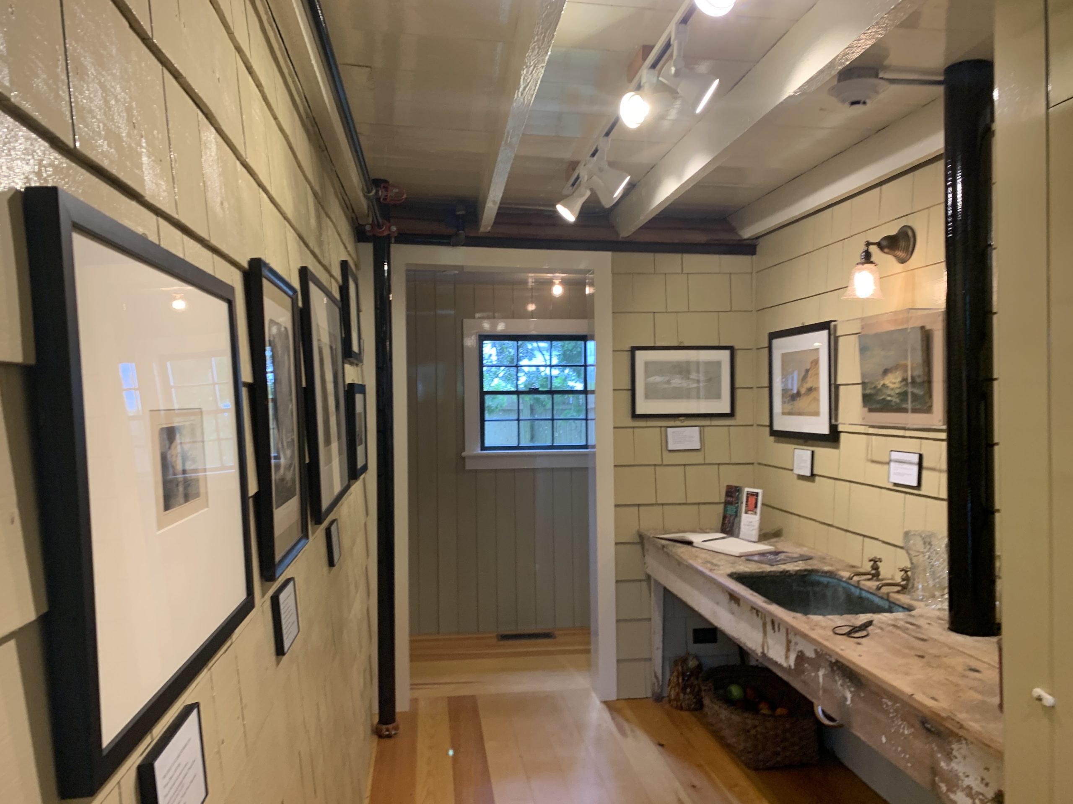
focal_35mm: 26
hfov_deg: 67.3
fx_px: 806
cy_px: 402
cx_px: 536
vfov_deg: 53.1
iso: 80
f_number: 1.8
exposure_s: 1/60
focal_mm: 4.25
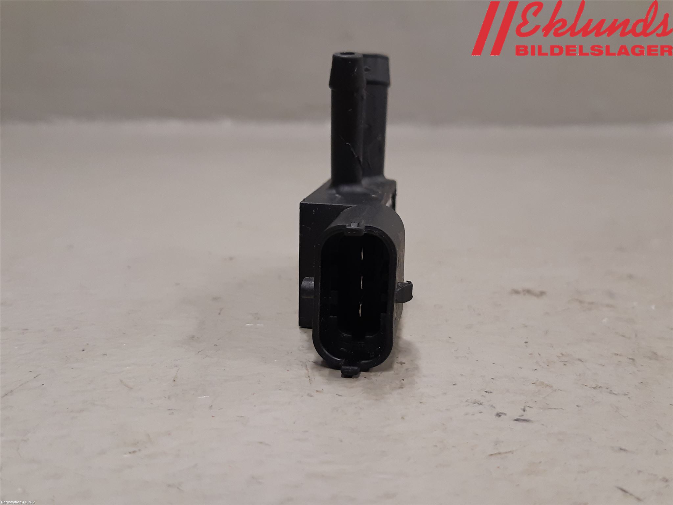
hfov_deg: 67.3
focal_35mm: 26
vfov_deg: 53.1
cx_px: 336
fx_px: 505
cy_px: 252
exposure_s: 1/50
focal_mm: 3.93
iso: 125
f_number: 1.7
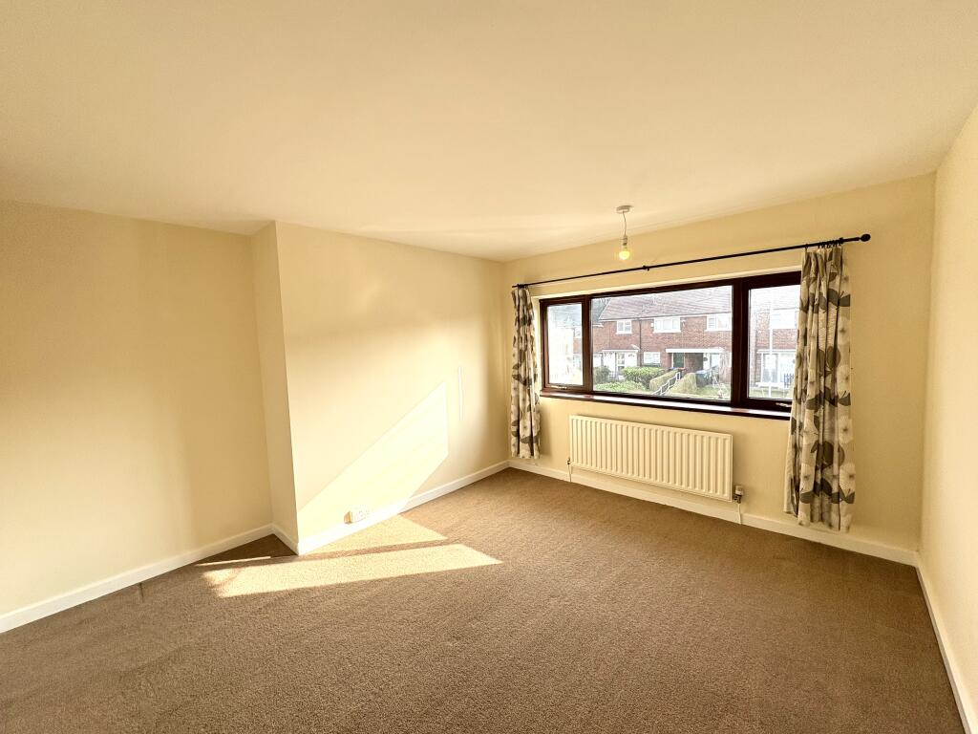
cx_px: 489
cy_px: 367
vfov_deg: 85.7
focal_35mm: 14
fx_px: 396
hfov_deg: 102.1
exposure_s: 1/453
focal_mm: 2.22
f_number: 2.2
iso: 64
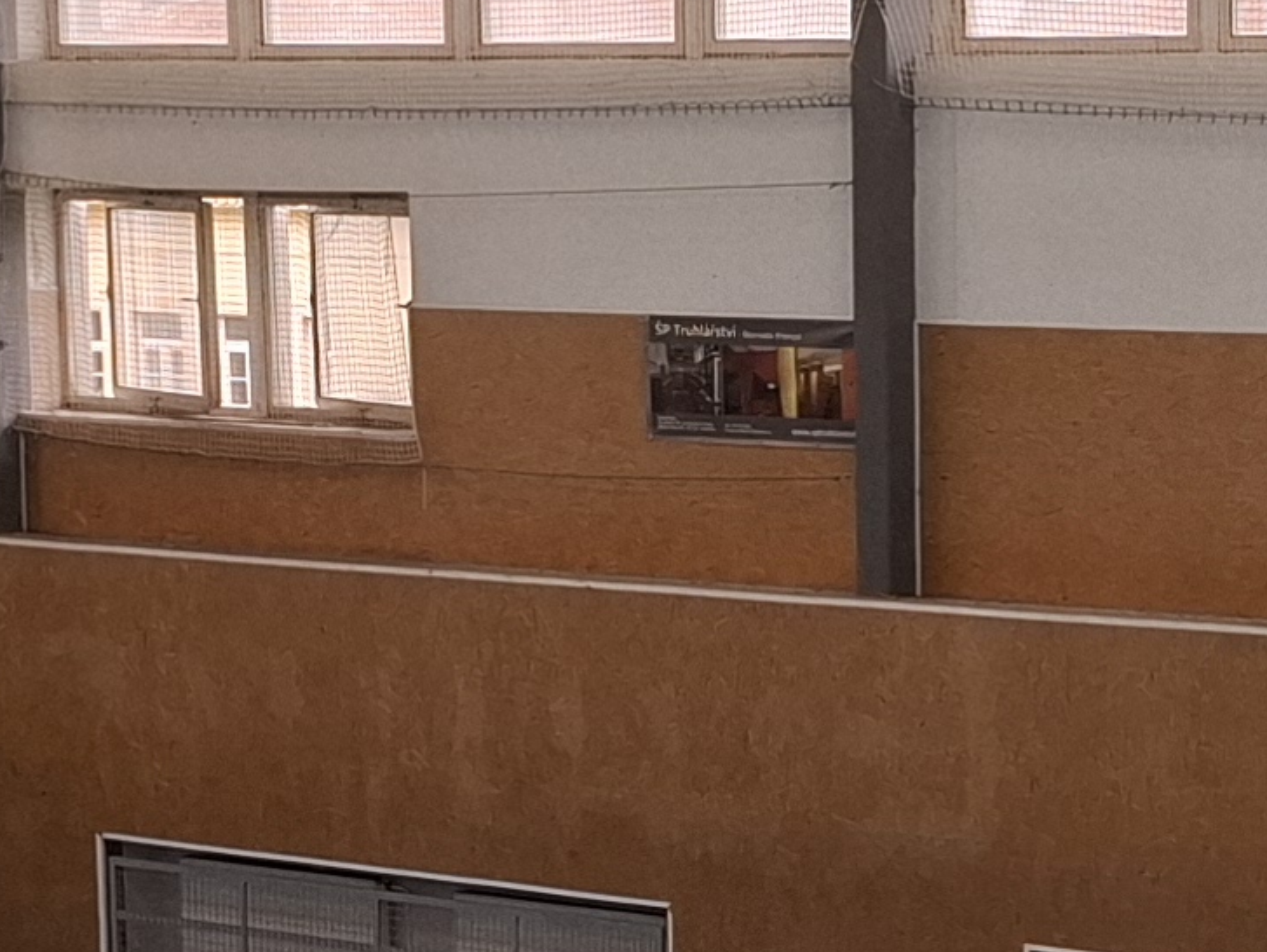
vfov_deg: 11.4
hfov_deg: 15.1
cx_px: 1190
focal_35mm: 129
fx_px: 4724
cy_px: 910
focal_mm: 5.54
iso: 80
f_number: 1.8
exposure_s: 1/120
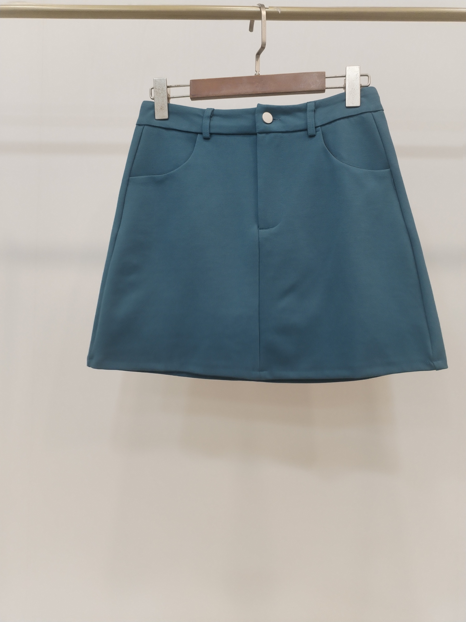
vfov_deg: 61.7
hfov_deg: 48.2
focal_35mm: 29
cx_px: 233
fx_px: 521
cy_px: 311
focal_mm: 4.75
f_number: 1.8
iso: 335
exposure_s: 1/60
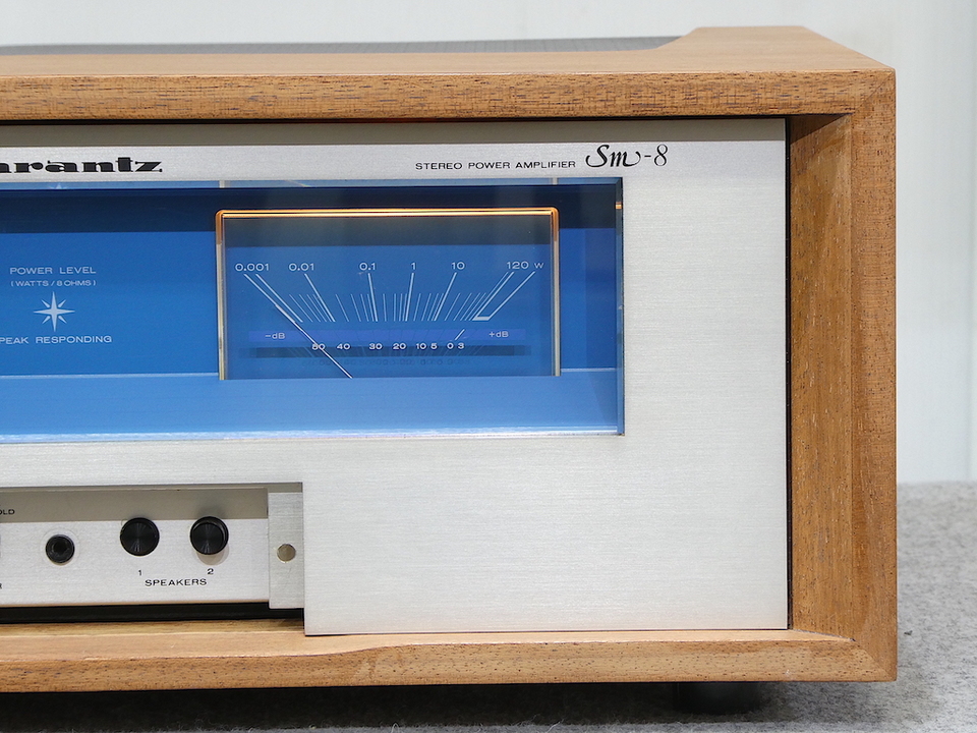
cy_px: 366
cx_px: 488
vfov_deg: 11.0
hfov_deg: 14.6
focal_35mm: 135
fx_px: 3810
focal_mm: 24.2
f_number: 5.3
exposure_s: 1/8
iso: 200
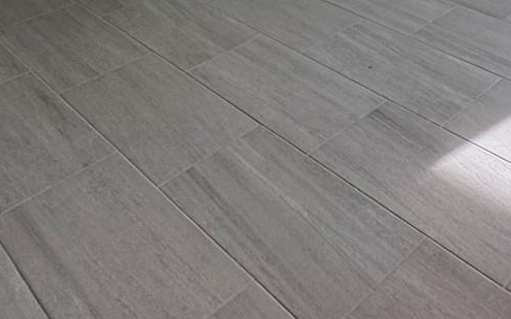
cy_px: -275
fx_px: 668
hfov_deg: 39.8
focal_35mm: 48
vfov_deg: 19.3
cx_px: 426
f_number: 2.2
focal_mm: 2.22
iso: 160
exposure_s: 1/120
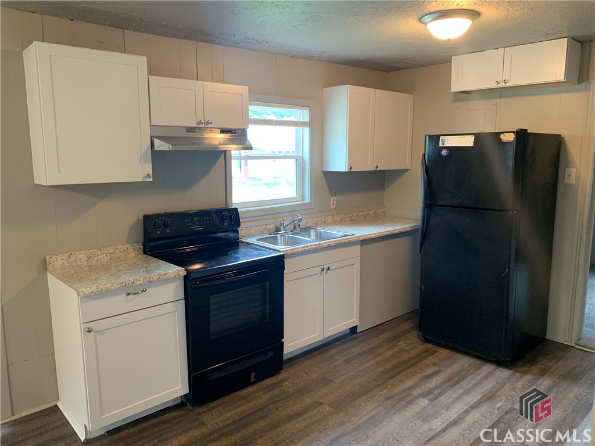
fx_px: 447
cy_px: 223
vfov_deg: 53.1
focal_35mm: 26
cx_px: 298
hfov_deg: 67.3
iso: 250
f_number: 1.8
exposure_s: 1/60
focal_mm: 4.25
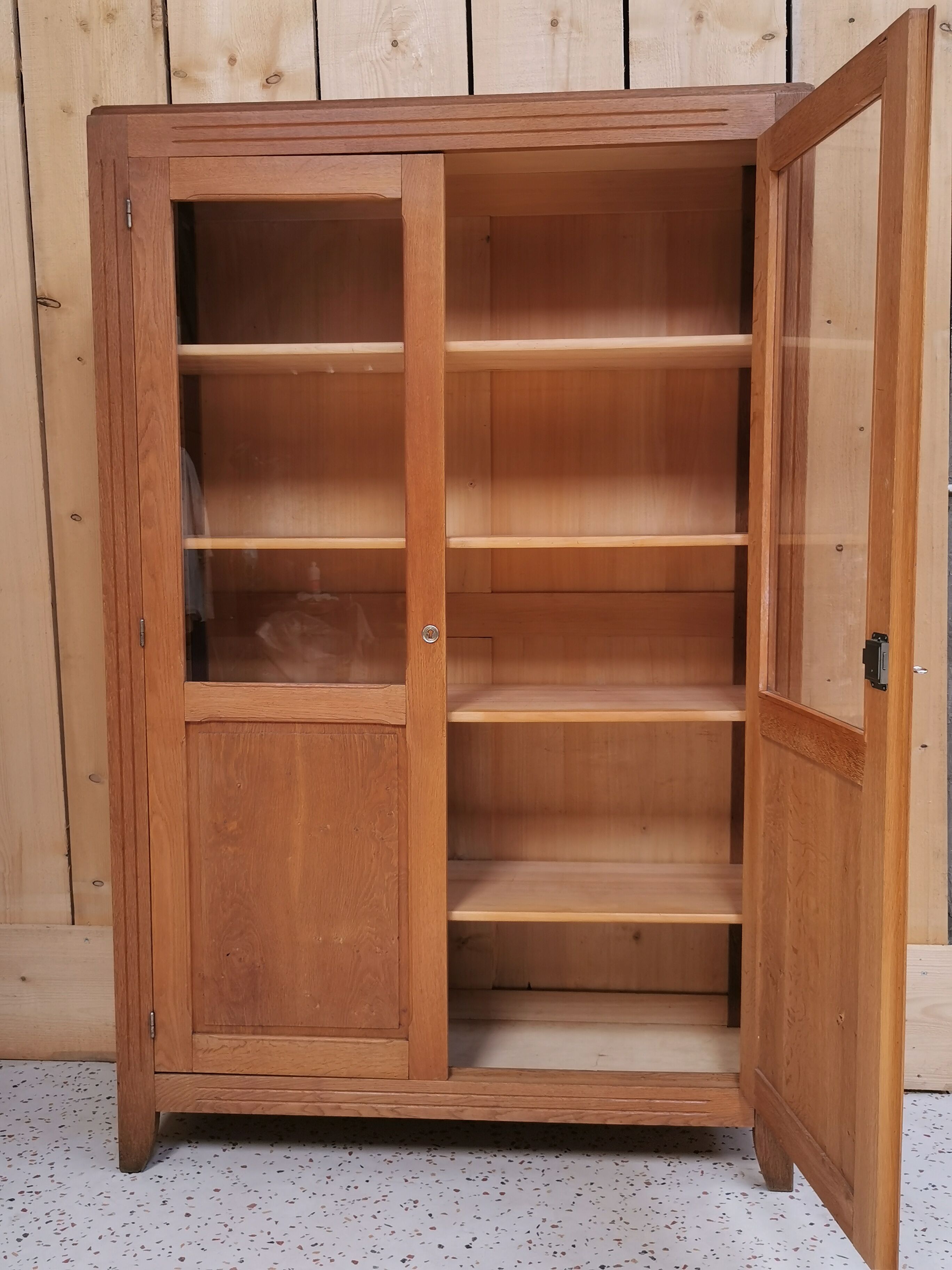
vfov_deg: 54.0
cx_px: 476
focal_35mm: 34
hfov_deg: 41.8
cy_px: 635
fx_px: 1247
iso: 50
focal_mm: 5.58
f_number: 1.8
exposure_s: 1/142
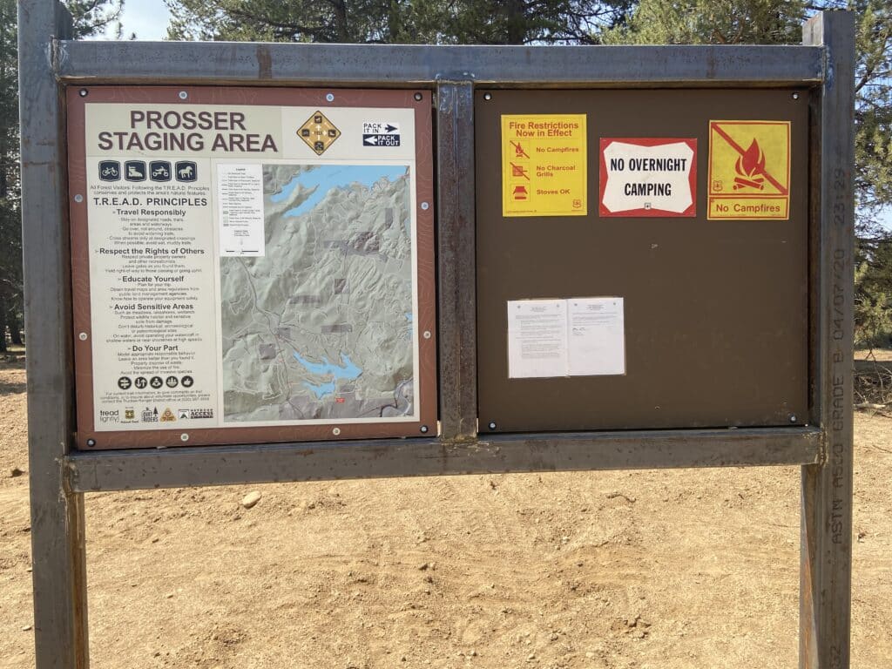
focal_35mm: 26
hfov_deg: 67.3
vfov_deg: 53.1
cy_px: 334
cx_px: 446
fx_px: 670
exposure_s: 1/1395
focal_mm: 4.25
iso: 32
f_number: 1.8
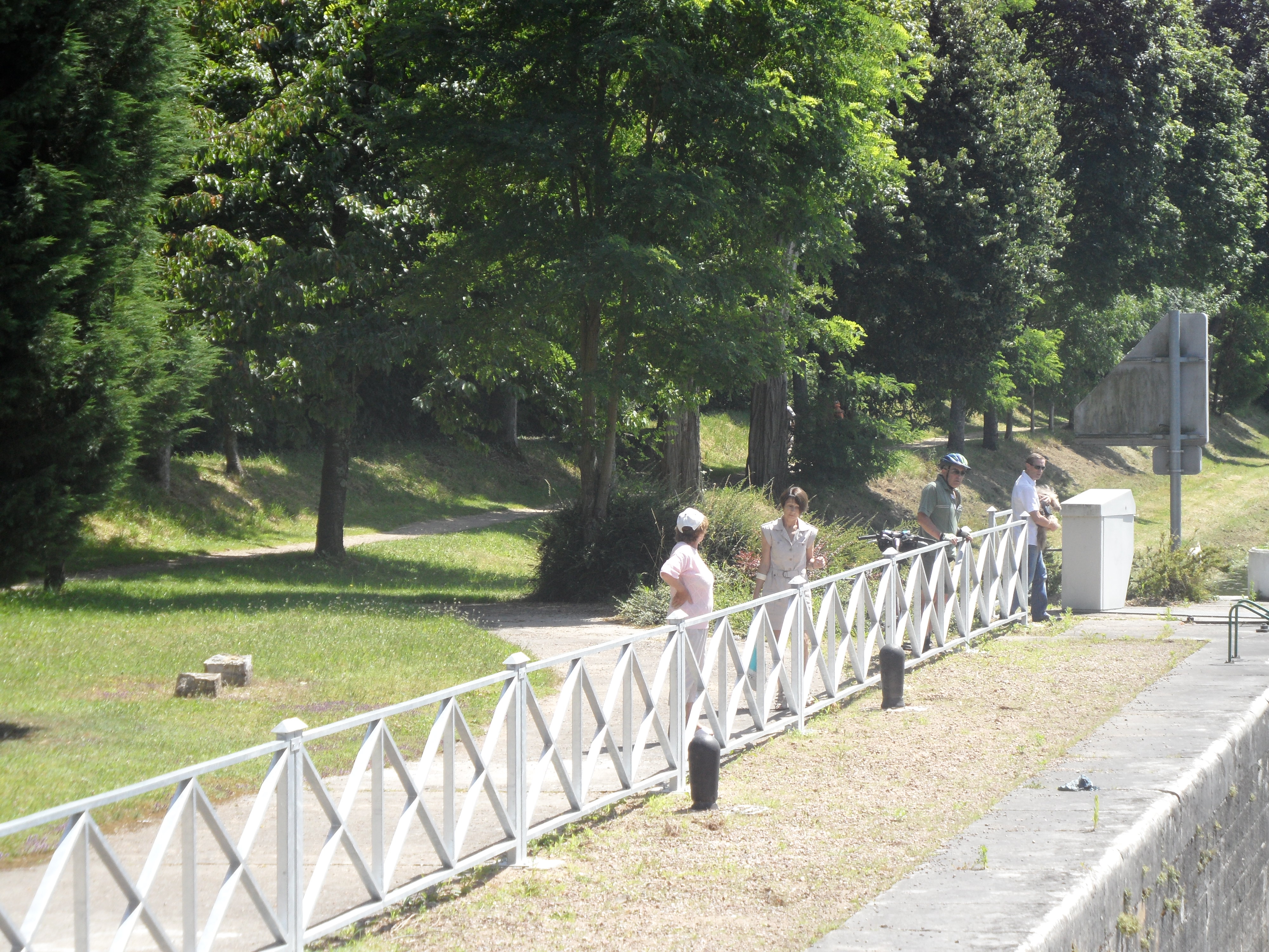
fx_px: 4399
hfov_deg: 16.4
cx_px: 634
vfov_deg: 12.3
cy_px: 476
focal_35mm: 120
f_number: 4.4
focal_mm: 20
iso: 80
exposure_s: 1/180
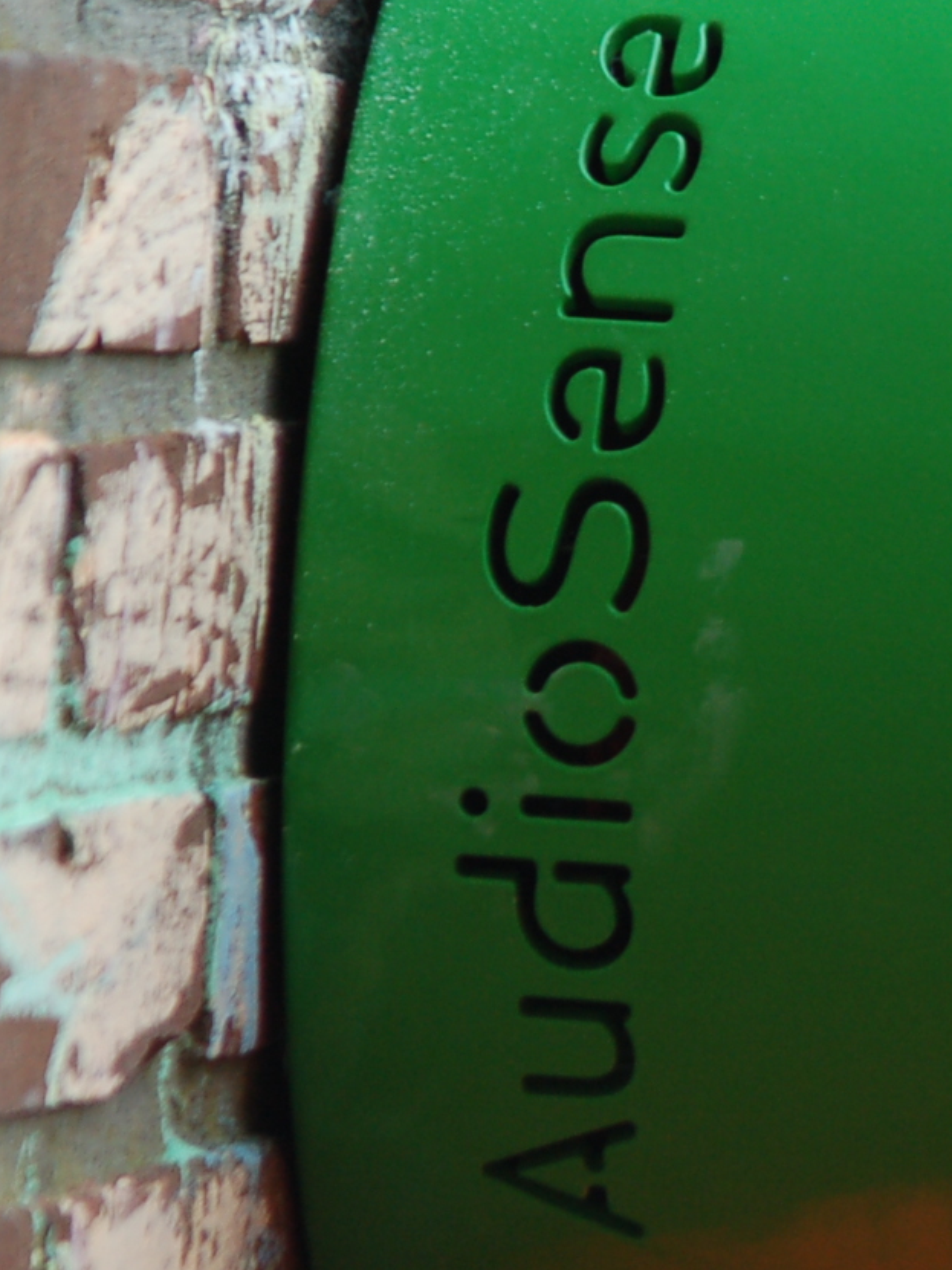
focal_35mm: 410
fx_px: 15049
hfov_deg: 3.6
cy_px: 683
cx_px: 1224
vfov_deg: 4.8
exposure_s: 1/400
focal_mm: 105
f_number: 5
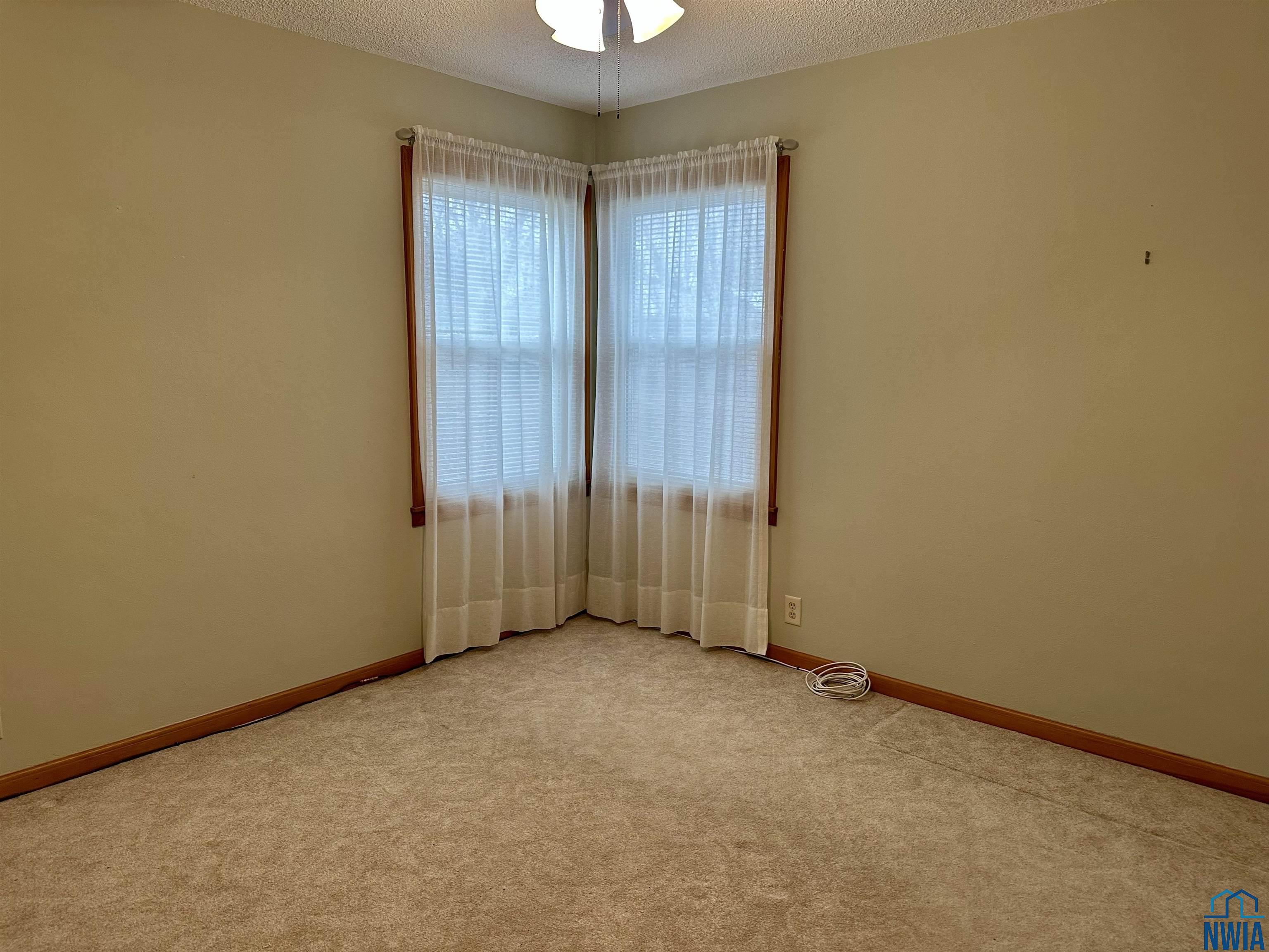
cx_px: 634
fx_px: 880
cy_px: 476
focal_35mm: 24
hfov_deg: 71.6
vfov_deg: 56.8
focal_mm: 6.86
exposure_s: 1/60
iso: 200
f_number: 1.78
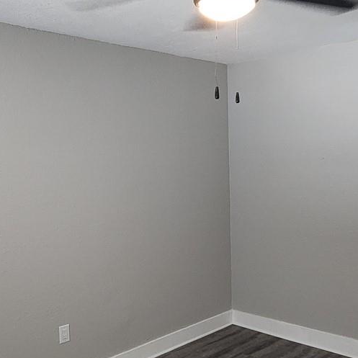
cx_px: 192
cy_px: 236
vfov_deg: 44.3
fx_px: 433
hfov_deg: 44.9
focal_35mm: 37
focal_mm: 2.2
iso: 400
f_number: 2.2
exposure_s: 1/60
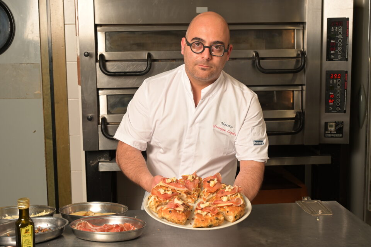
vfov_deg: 28.0
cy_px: 124
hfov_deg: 41.1
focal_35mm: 48
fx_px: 494
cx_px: 186
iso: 400
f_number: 8
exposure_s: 1/100
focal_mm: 48
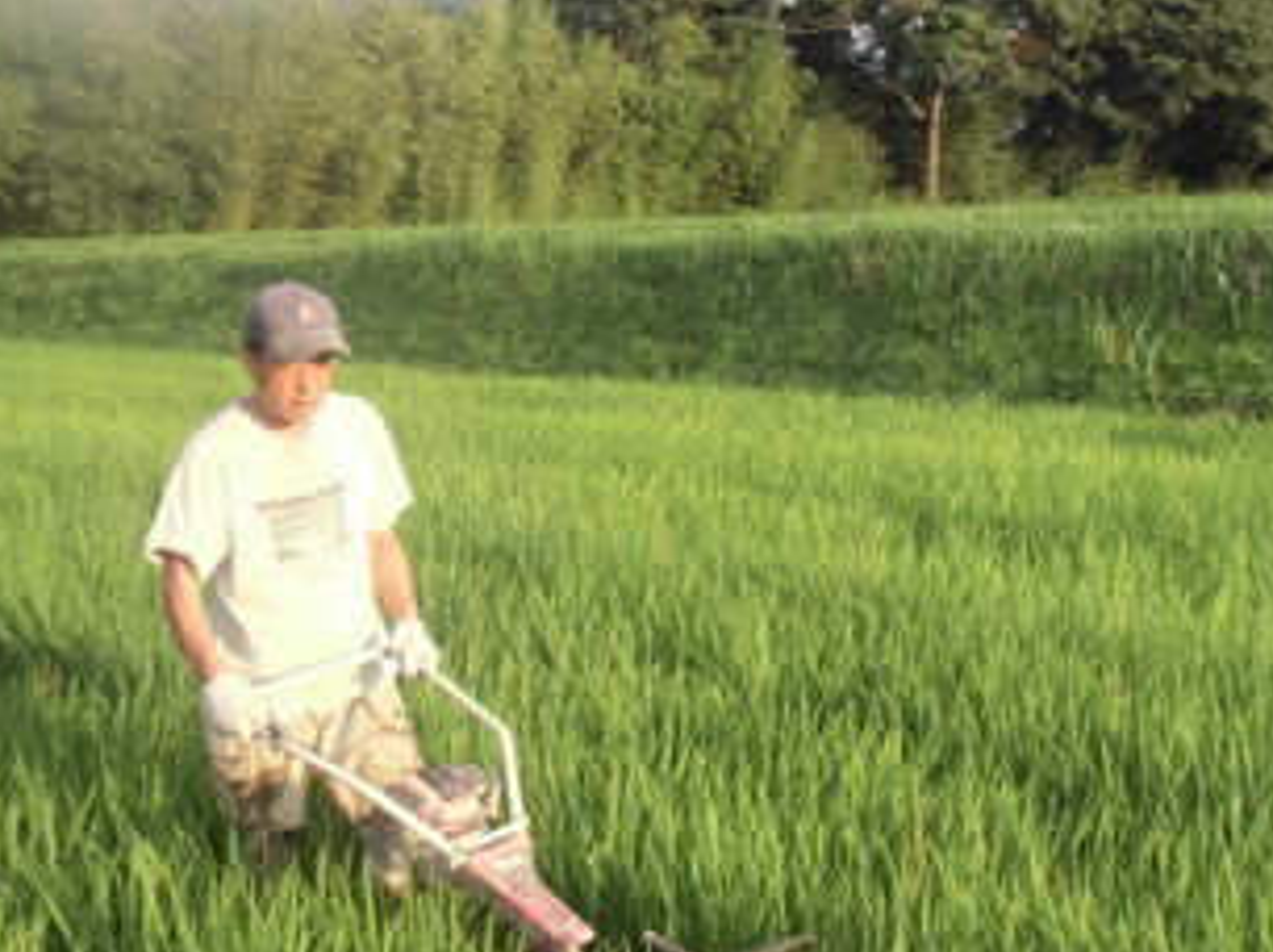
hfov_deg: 36.7
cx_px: 751
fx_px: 1910
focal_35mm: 52
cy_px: 614
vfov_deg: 27.8
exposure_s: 1/100
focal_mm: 5.93
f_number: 3.7
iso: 64
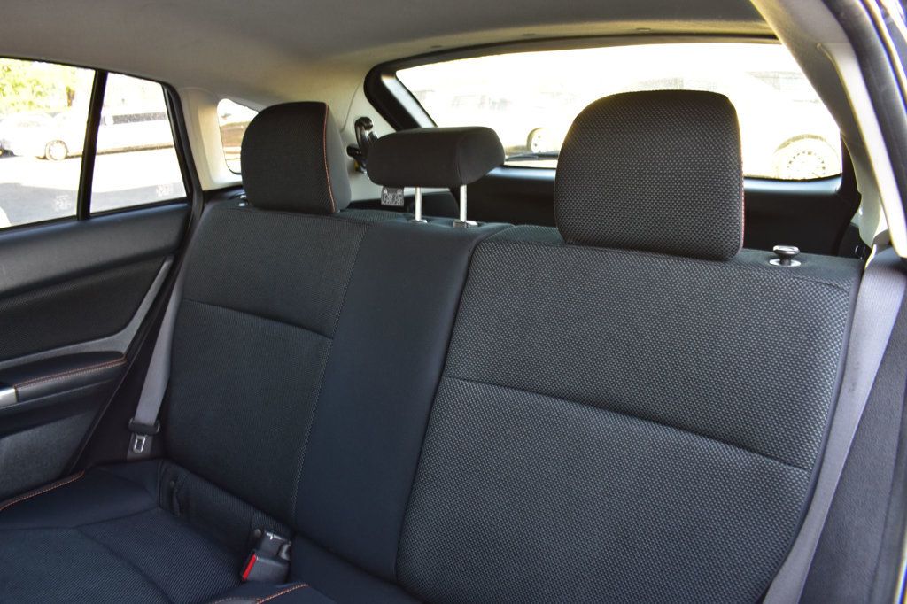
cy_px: 302
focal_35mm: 27
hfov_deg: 67.4
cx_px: 454
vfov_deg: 47.9
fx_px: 680
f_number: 6.3
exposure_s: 1/15
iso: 400
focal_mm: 18
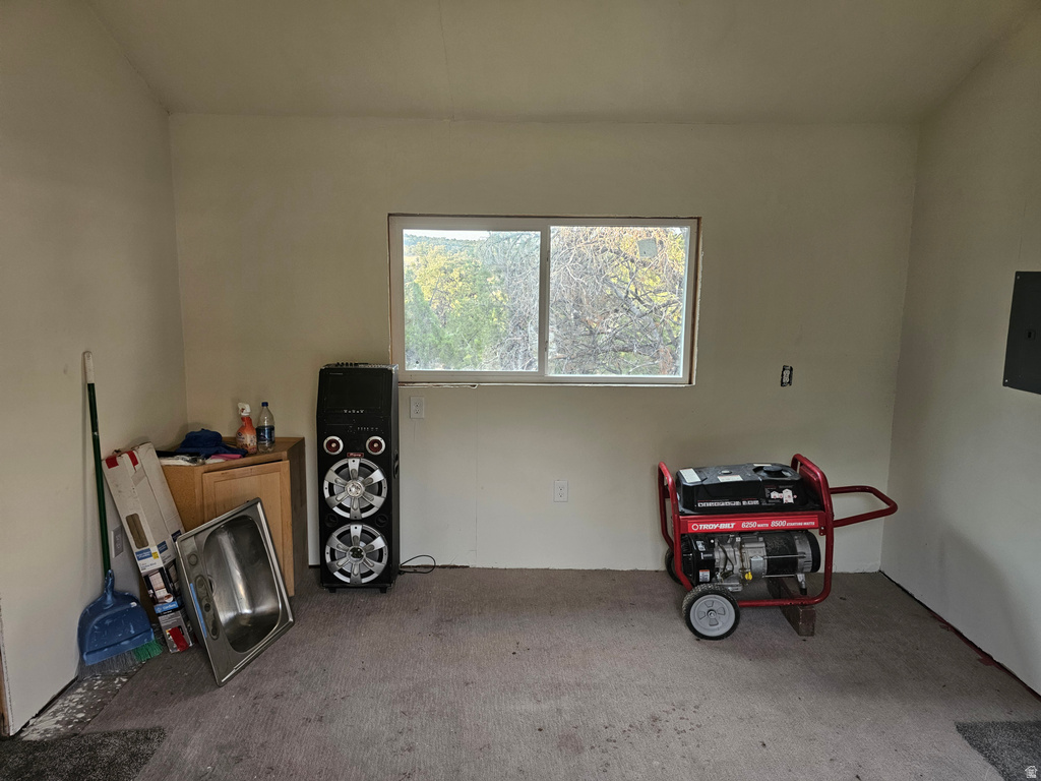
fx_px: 692
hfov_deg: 73.9
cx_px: 520
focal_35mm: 23
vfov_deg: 58.9
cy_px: 390
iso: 125
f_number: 1.7
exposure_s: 1/120
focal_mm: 6.3
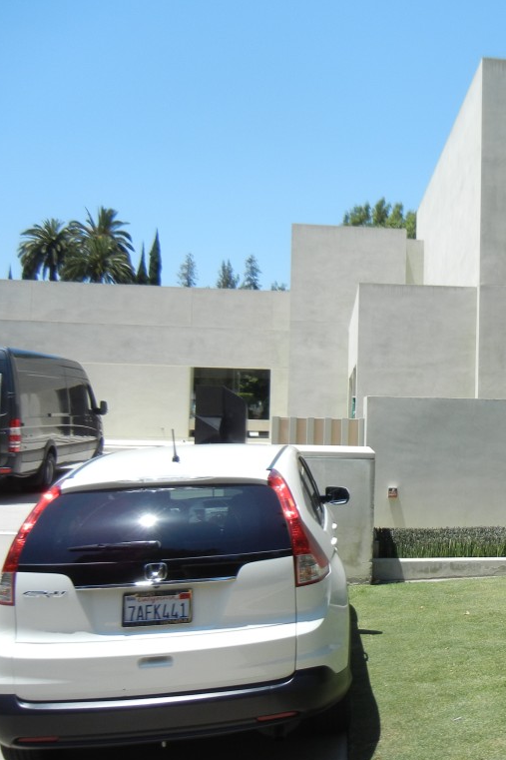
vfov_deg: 46.4
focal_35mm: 42
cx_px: 466
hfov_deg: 30.3
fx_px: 886
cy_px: 382
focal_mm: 5.4
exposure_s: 1/286
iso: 160
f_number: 7
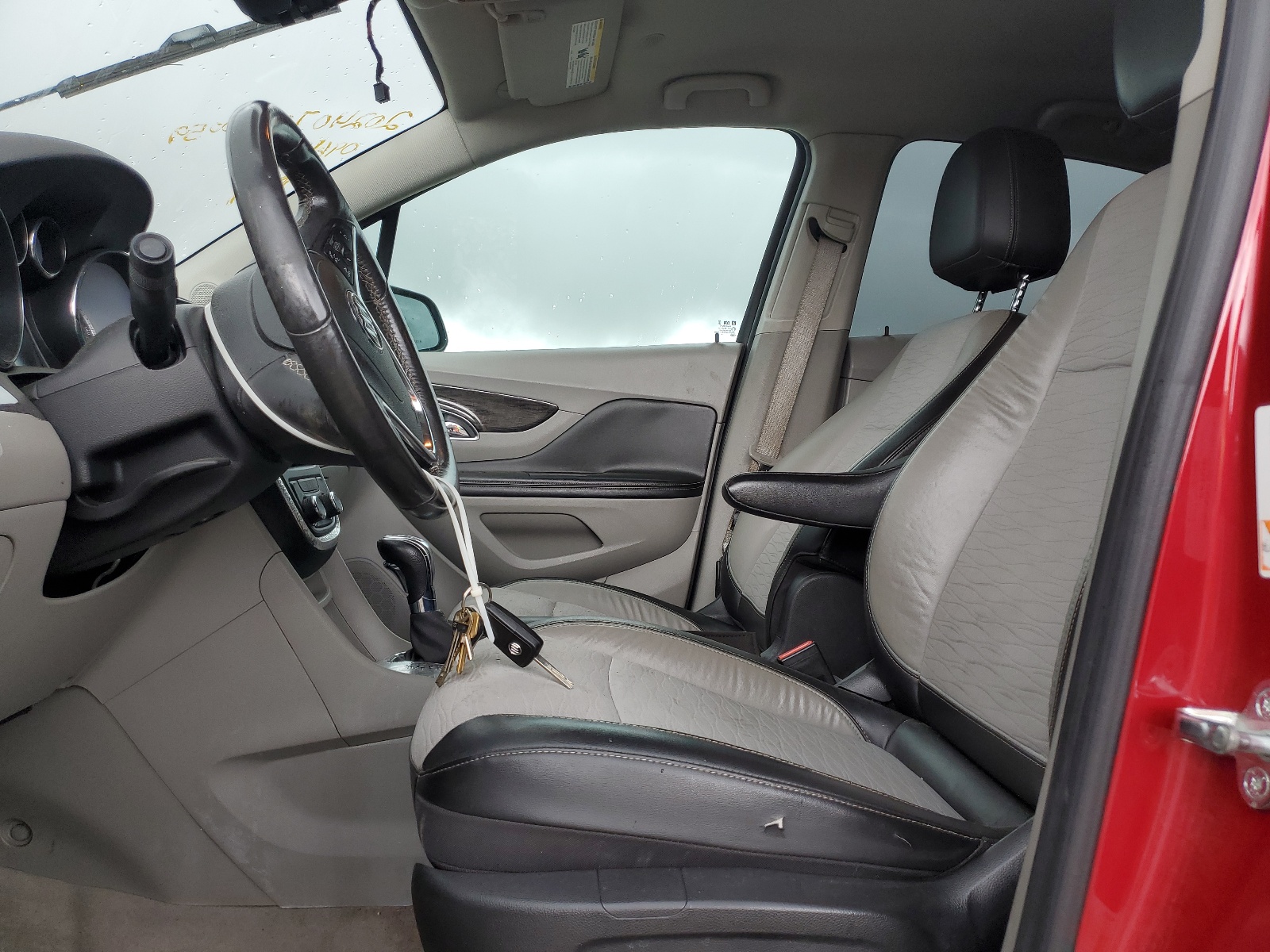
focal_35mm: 26
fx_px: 954
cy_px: 476
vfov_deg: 53.1
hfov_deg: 67.3
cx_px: 635
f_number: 1.5
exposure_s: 1/135
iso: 50
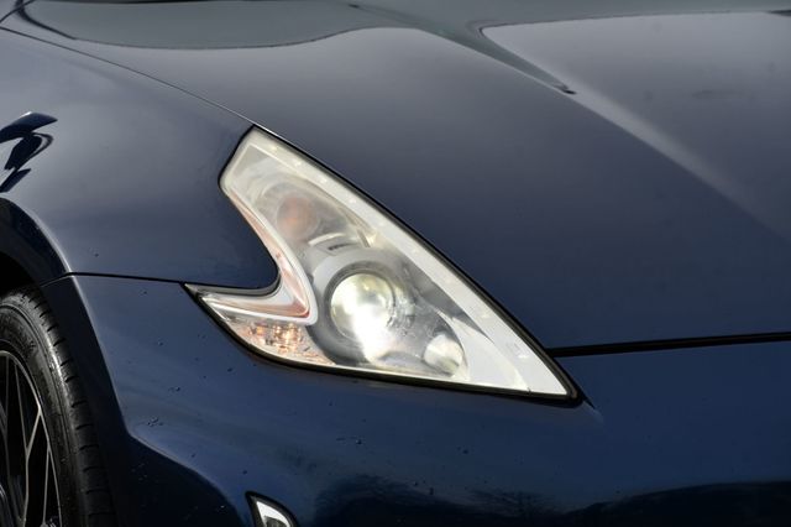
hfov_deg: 10.6
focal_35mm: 195
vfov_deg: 7.0
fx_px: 4282
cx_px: 396
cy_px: 264
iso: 125
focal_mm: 130
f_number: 8
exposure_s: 1/250
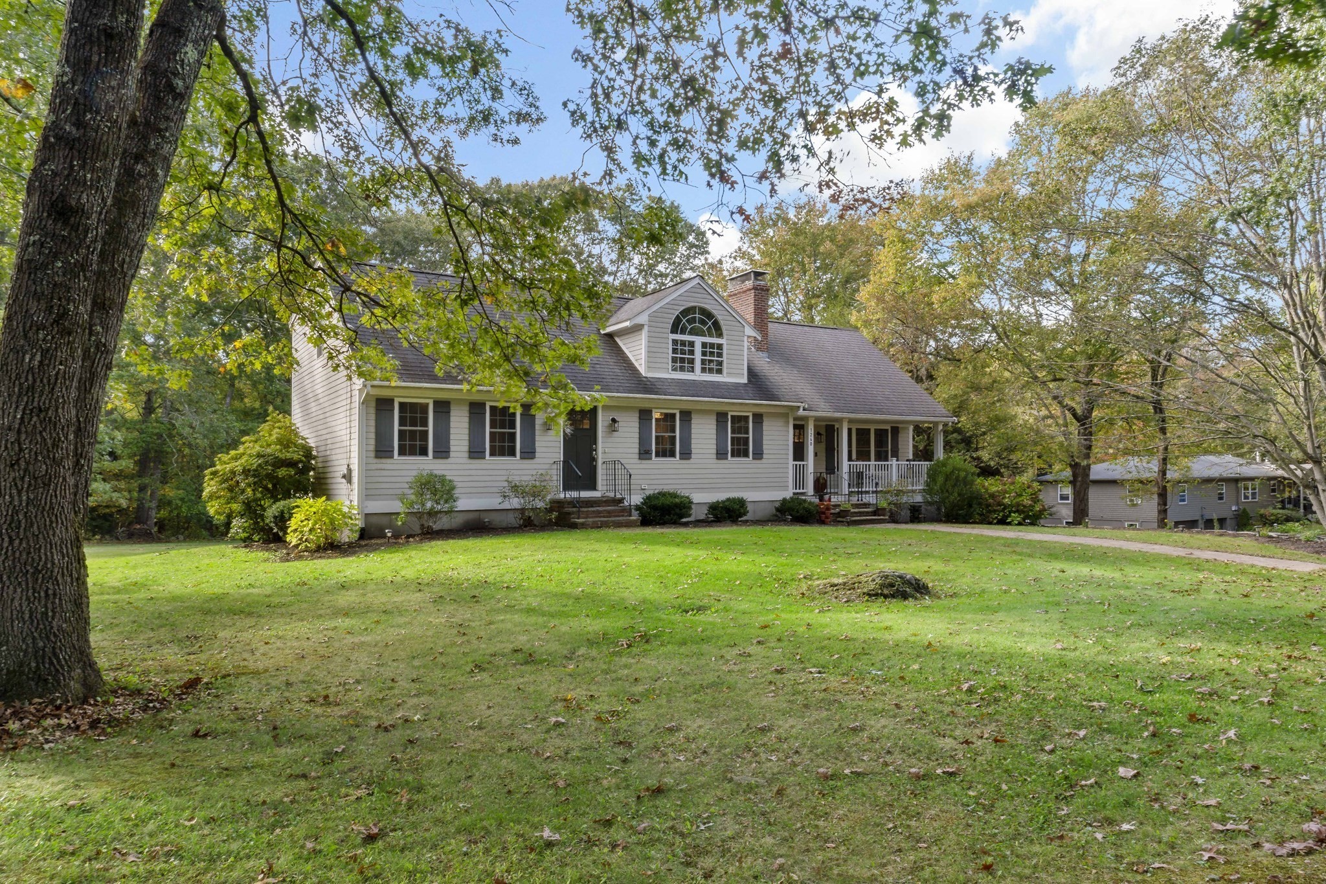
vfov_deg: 57.2
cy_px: 442
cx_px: 663
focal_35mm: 22
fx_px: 810
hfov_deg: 78.6
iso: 100
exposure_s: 1/2.5
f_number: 22
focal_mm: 22
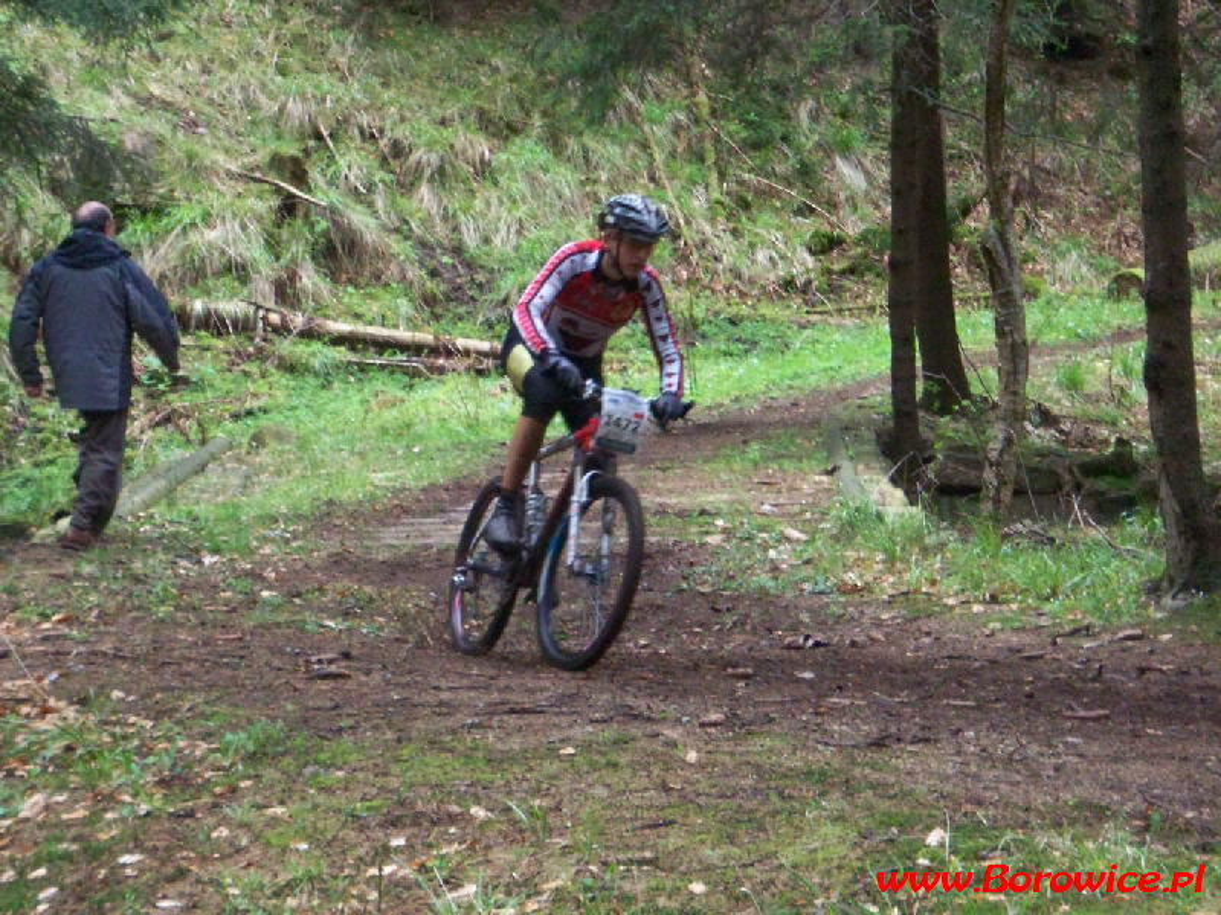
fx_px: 4127
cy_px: 458
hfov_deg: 16.8
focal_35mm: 117
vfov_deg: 12.7
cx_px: 610
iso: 400
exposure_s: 1/125
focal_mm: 19.2
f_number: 4.4
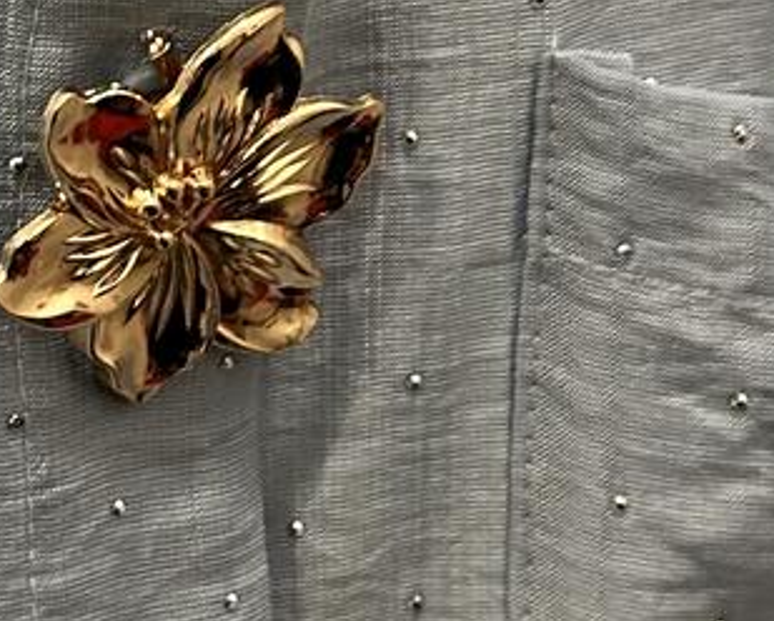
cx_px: 51
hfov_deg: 15.4
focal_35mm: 123
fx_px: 2821
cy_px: -378
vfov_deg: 11.9
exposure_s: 1/50
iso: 160
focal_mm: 5.7
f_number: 1.5
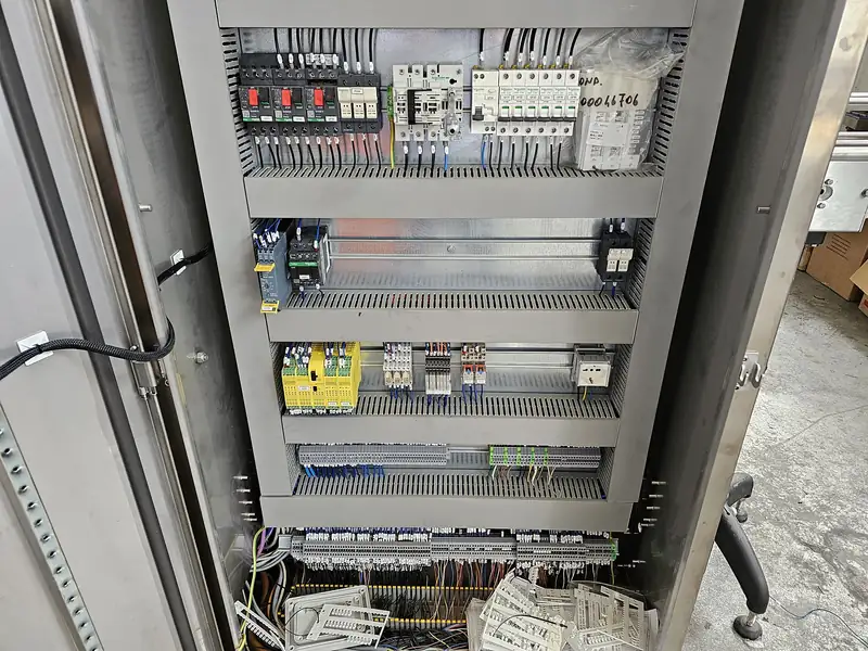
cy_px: 326
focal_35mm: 23
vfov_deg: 58.9
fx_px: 577
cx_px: 434
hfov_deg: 73.9
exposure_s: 1/142
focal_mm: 6.3
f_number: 1.7
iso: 250
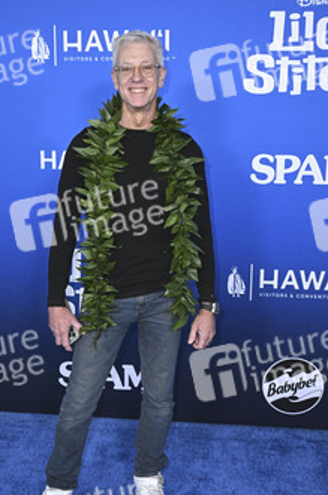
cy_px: 291
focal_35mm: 57
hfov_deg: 23.7
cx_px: 130
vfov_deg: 35.0
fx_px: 781
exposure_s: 1/200
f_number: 6.3
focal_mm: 47
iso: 1600
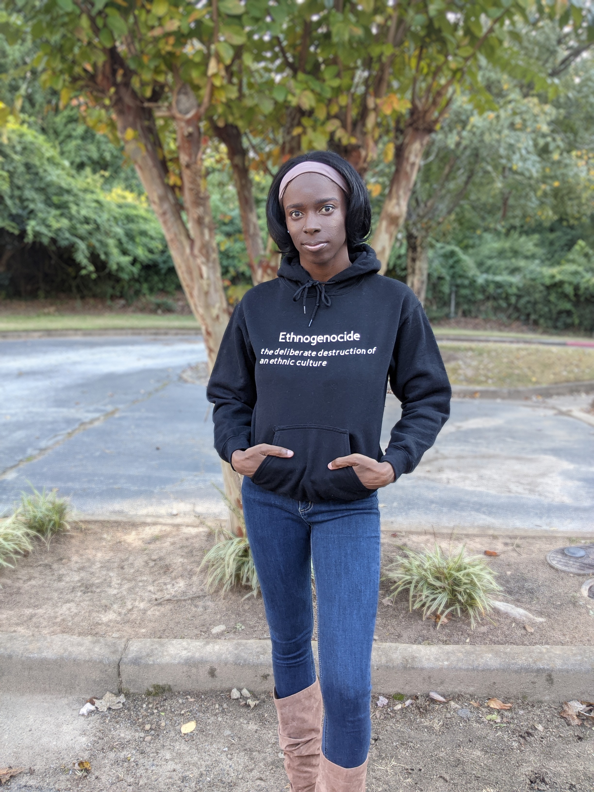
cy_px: 396
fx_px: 641
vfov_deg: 63.4
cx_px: 297
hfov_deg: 49.7
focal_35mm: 28
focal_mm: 2.97
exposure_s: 1/123
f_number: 1.8
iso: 86
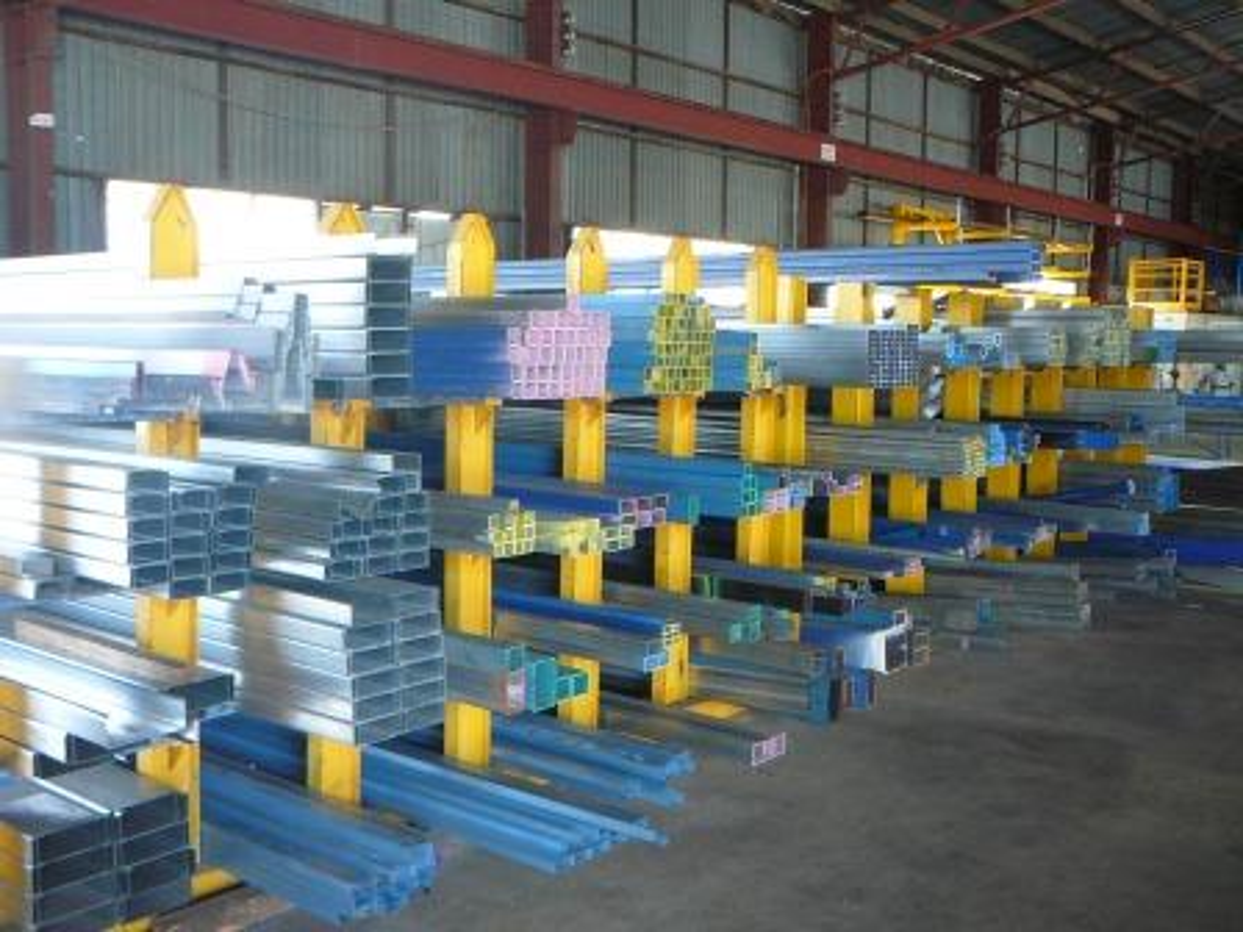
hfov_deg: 52.6
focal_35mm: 35
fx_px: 1257
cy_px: 466
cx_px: 622
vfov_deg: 40.7
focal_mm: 5.2
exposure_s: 1/15
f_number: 2.8
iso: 200
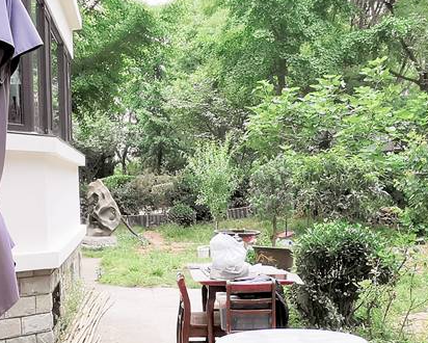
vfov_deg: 25.7
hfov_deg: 32.4
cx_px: 243
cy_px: 287
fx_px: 735
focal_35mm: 58
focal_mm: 2.26
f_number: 2.2
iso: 50
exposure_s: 1/126
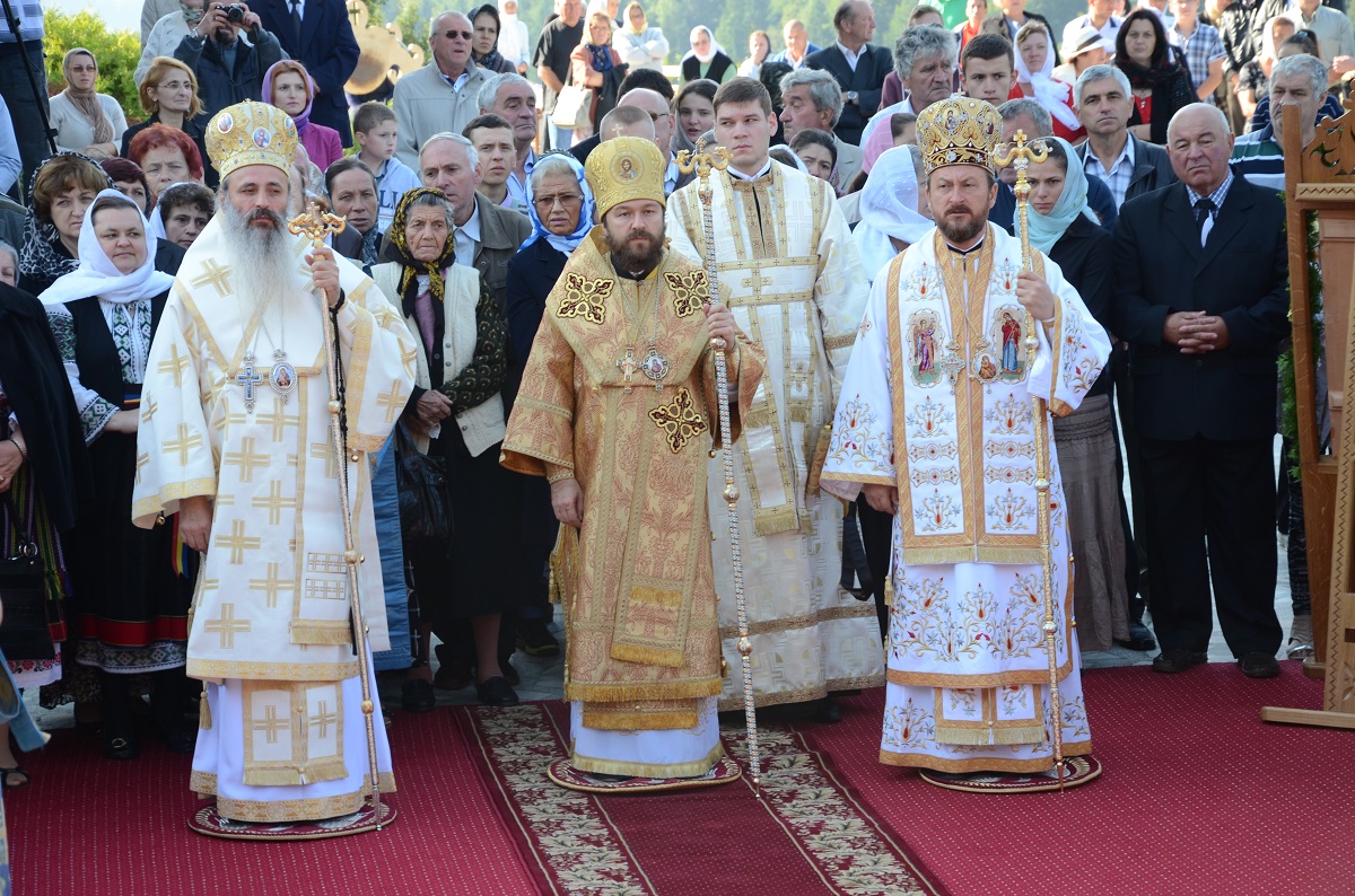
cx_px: 678
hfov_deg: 18.2
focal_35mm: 112
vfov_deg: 12.1
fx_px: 4224
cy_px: 448
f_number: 7.1
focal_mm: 75
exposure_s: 1/125
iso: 320
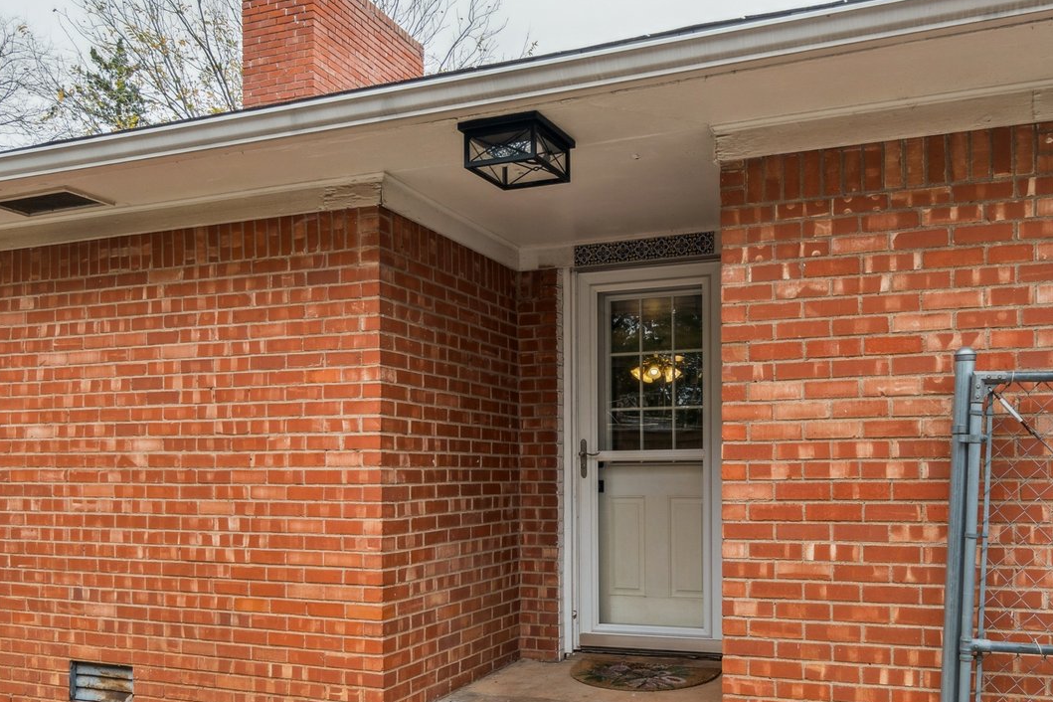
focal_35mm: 29
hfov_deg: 62.8
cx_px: 658
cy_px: 481
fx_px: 848
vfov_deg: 44.2
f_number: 8
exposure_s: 1/250
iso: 100
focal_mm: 10
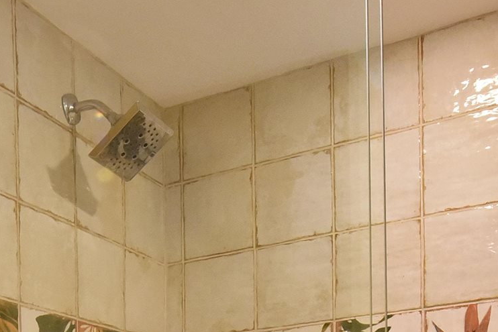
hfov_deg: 33.7
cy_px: 502
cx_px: 115
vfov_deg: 20.1
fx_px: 802
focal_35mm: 58
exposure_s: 1/60
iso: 2500
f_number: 16
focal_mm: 14
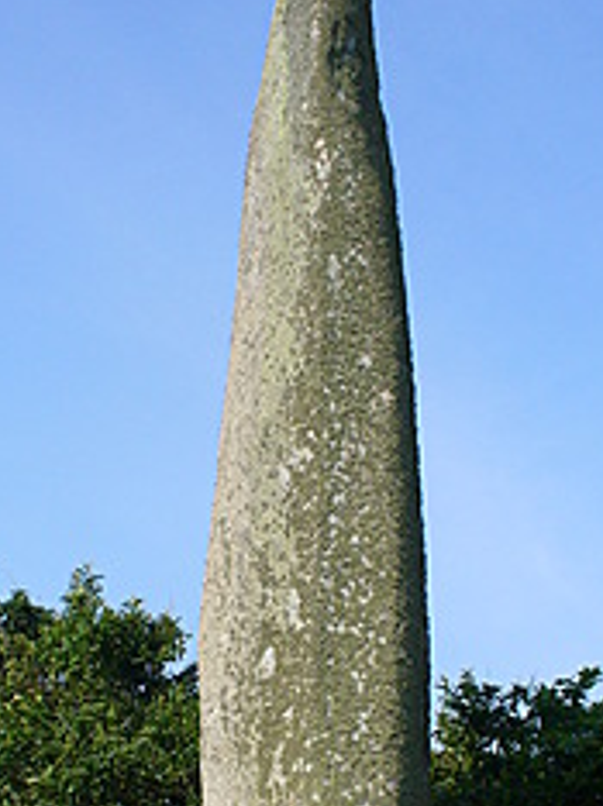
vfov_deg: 25.3
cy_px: 634
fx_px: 1768
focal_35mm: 76
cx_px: 221
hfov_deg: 19.3
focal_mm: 6.1
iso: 80
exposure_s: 1/320
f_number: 5.6
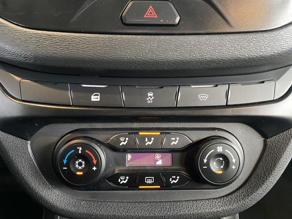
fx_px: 219
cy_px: 110
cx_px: 146
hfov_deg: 67.3
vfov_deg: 53.1
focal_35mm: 26
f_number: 1.8
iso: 500
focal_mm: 4.25
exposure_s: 1/25
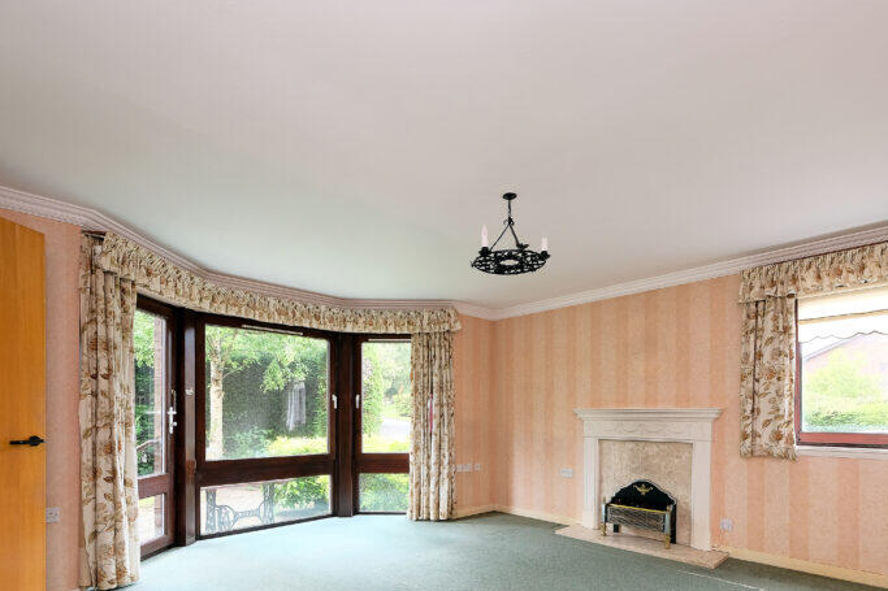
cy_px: 419
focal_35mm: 18
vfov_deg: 64.6
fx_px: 444
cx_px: 468
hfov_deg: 89.9
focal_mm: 8
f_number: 5
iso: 400
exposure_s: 1/15
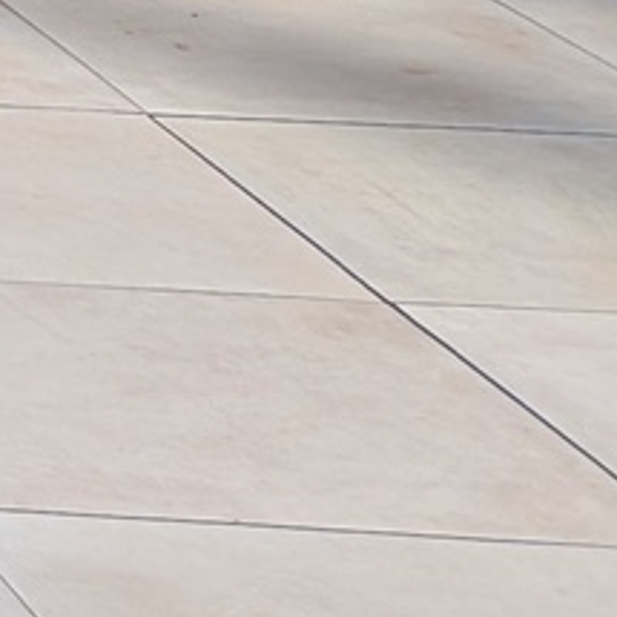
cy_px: -1073
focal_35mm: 202
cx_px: -2035
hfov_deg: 6.5
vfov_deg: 7.8
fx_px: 4073
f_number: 1.85
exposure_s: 1/3425
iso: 42
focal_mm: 6.81
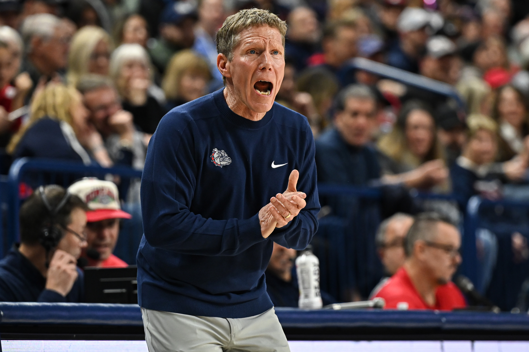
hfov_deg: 6.9
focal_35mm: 300
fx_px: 4408
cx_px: 264
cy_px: 176
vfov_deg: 4.6
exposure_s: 1/1250
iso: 2500
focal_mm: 200
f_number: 3.5
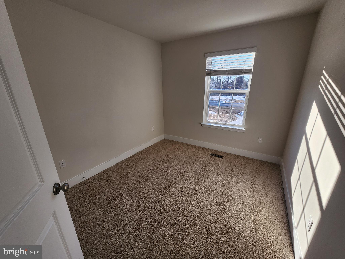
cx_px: 172
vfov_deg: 89.9
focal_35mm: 13
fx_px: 130
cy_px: 130
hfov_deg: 106.2
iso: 50
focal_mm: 2.2
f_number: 2.2
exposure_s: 1/311
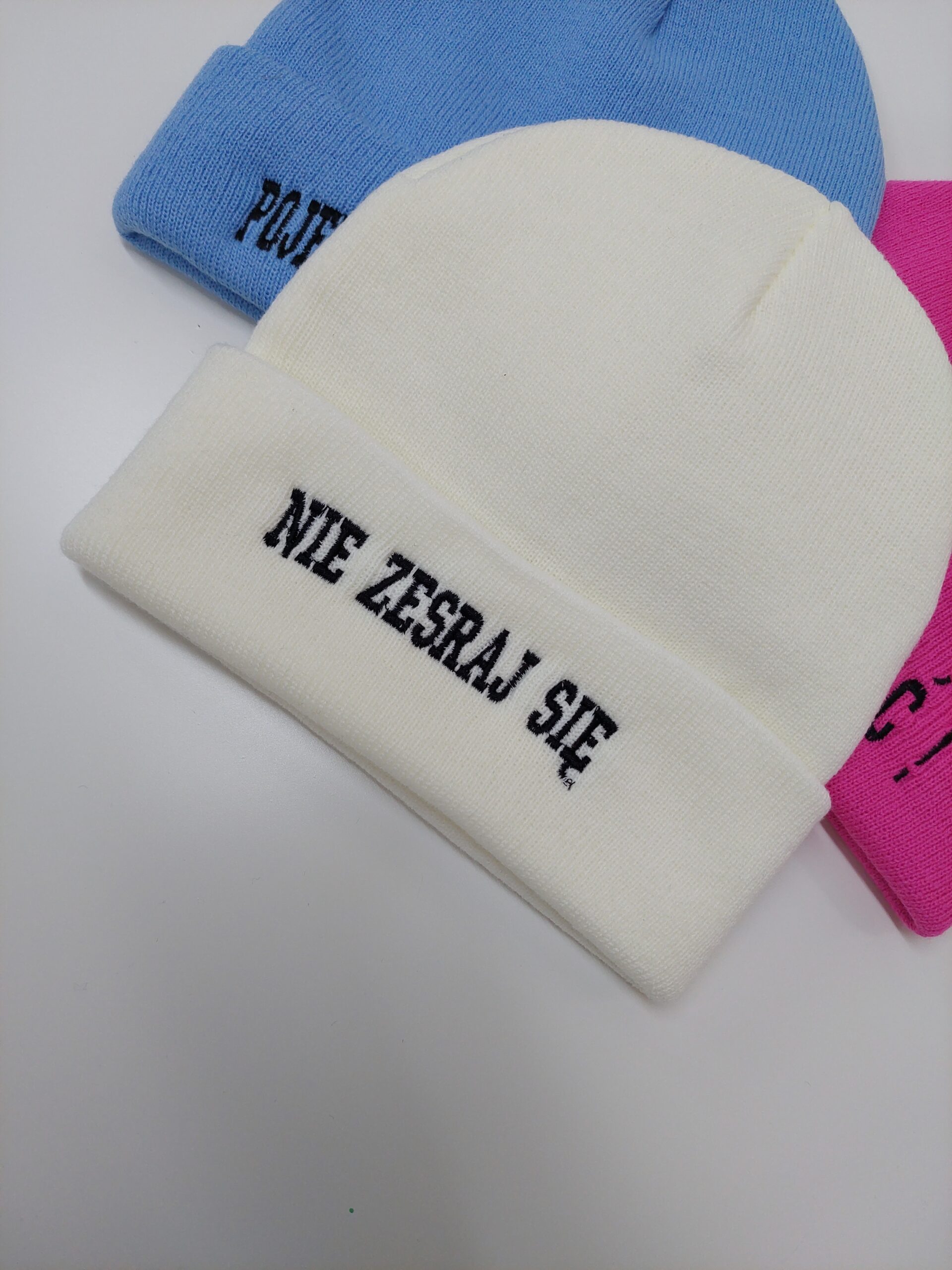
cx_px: 476
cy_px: 635
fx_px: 880
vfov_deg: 71.6
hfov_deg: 56.8
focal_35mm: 24
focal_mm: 5.23
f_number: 1.8
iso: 80
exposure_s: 1/100
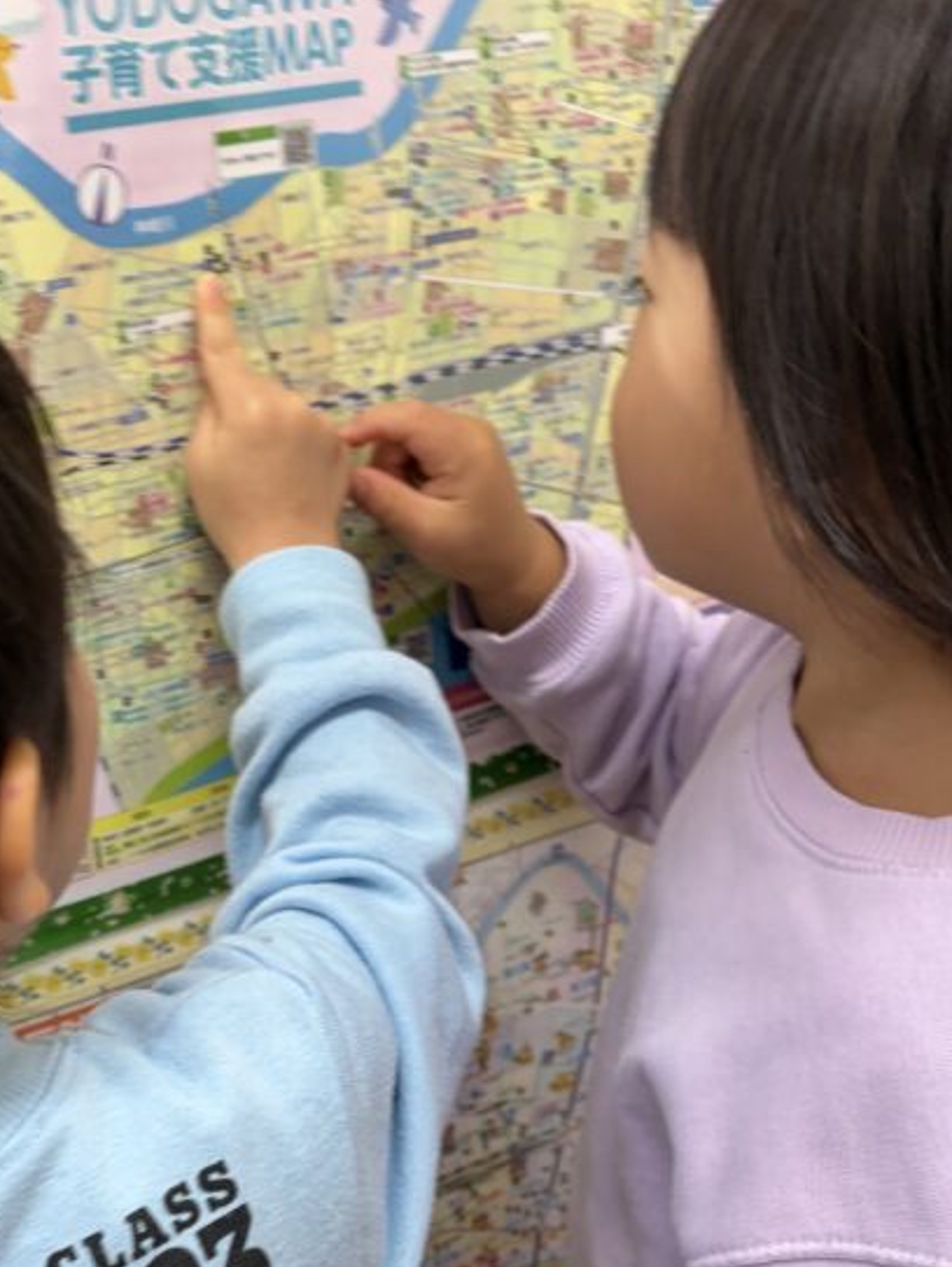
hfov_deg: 29.0
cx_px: 170
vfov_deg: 38.3
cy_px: 887
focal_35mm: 49
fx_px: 1795
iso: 100
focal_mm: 5.96
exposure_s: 1/122
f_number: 1.6
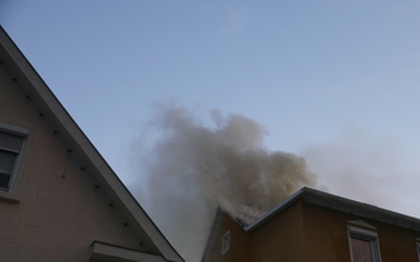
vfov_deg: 26.3
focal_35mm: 49
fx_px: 561
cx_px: 251
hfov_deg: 40.9
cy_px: 161
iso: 500
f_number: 4
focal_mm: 26
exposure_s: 1/160
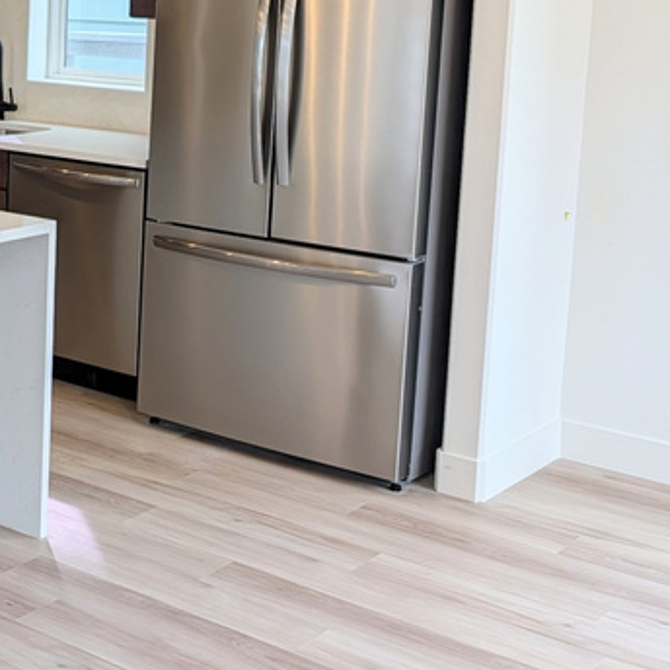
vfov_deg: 26.8
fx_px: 1380
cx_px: -222
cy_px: 138
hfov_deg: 23.7
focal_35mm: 63
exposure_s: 1/349
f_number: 1.68
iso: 20
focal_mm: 6.9
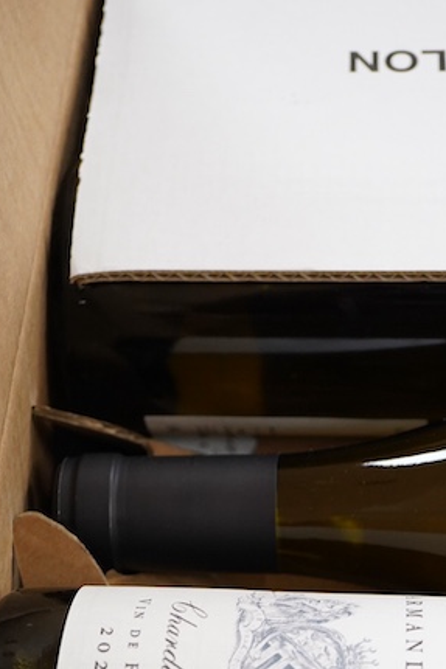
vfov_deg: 21.1
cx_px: 325
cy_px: 622
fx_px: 1748
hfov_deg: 14.5
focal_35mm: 94
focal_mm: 30
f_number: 5.6
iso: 1250
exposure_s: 1/125
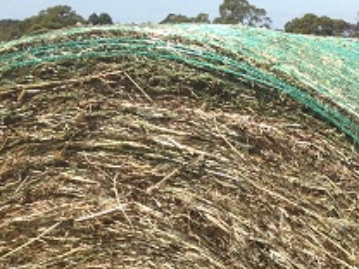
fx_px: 1421
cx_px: 359
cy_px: 417
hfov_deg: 14.2
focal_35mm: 137
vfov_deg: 10.4
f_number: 2.4
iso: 50
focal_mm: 4.28
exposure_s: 1/1972
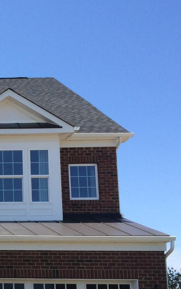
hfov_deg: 14.4
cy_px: 237
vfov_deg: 25.6
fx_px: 624
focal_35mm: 79
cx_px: -155
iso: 32
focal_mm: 4.12
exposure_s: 1/1368
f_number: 2.2
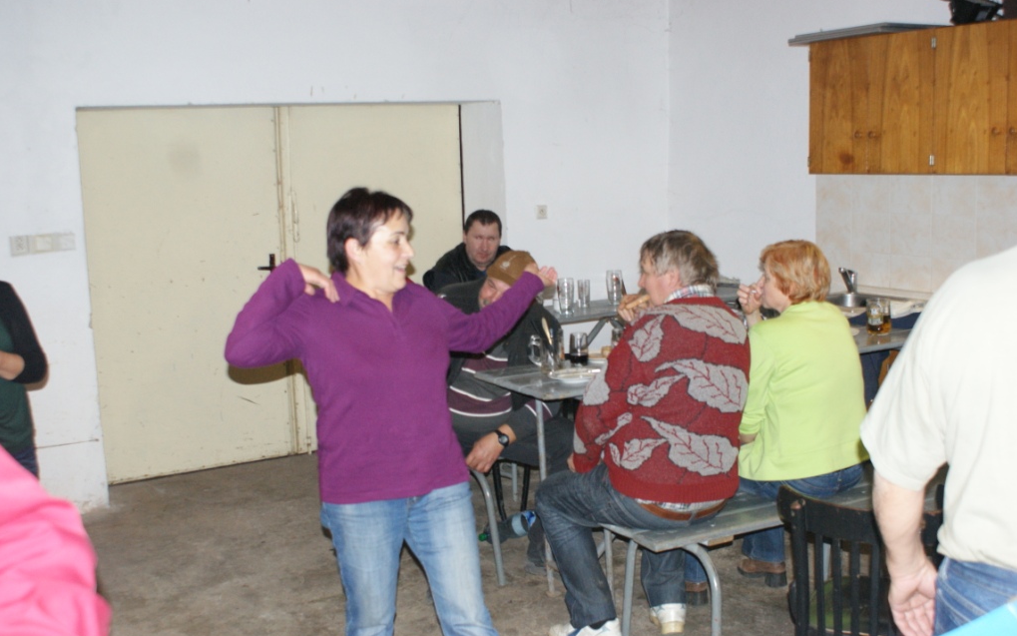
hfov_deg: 46.2
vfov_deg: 29.9
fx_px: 1192
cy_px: 333
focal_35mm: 43
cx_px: 509
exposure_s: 1/60
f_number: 4.5
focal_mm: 28
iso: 800
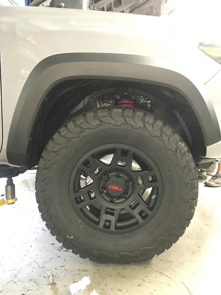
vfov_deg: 61.7
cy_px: 148
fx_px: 247
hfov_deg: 48.2
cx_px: 110
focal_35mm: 29
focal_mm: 4.15
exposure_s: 1/15
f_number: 2.2
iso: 500
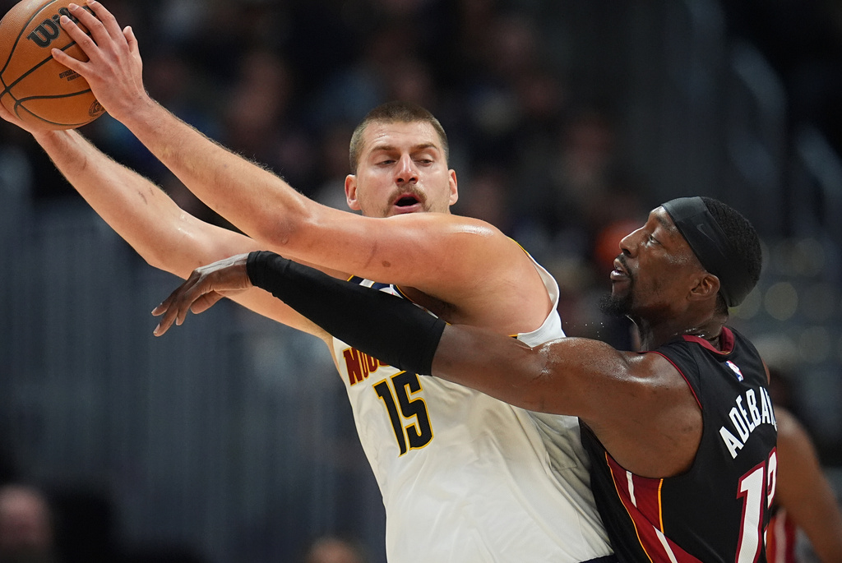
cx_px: 421
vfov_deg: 2.3
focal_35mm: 600
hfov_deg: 3.4
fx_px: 14047
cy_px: 282
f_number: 3.2
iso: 5000
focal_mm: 400
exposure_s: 1/2000
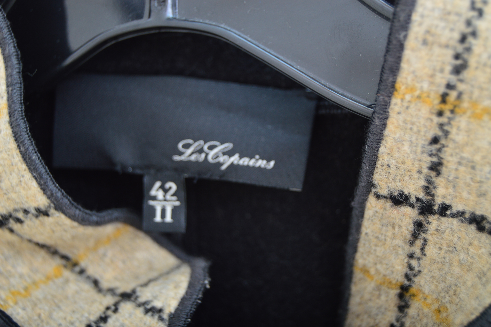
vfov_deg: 21.5
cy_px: 164
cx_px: 246
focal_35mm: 63
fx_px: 858
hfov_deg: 31.9
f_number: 5.6
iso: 200
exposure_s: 1/200
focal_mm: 42
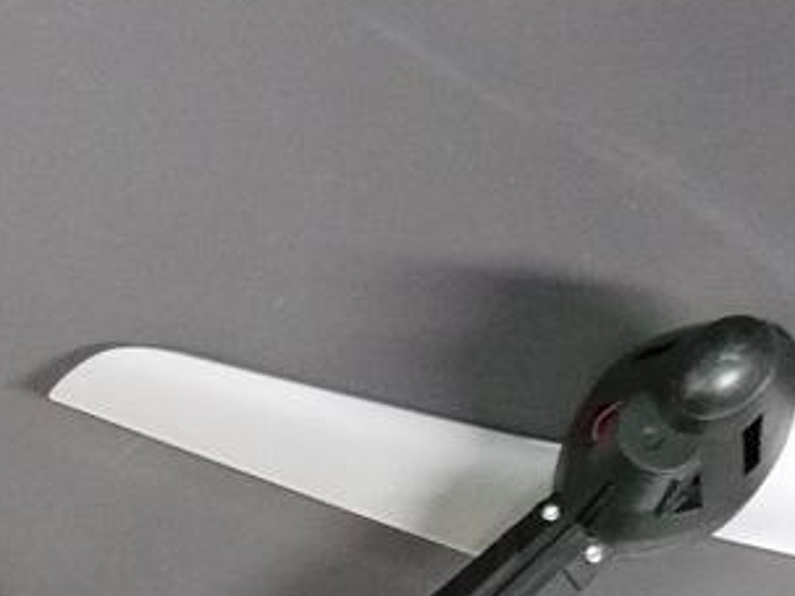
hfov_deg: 13.1
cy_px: 969
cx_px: -73
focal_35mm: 148
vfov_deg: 9.6
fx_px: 3398
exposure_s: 1/8
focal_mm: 5.8
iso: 320
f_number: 2.8
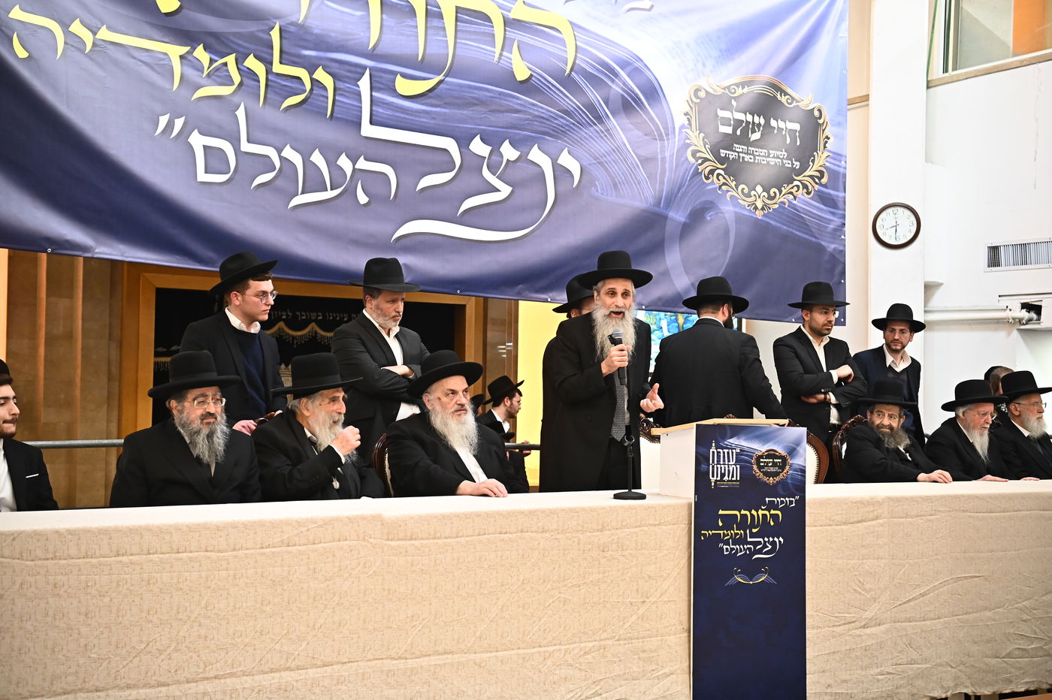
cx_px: 526
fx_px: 1402
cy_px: 350
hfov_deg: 41.1
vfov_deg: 28.0
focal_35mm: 48
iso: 3200
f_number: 3.5
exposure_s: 1/200
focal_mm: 48
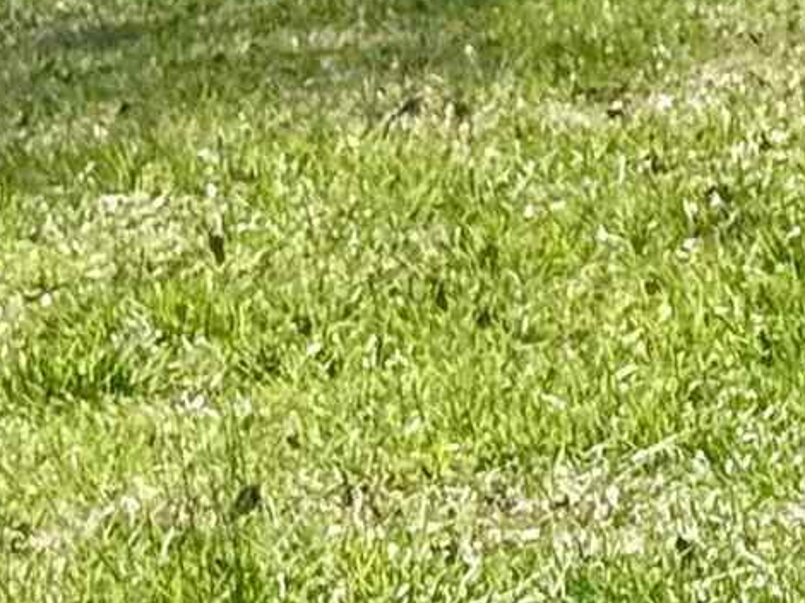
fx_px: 7298
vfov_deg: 4.6
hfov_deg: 6.2
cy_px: -927
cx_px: 1321
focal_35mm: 314
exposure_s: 1/5376
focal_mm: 6.76
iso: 64
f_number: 1.78
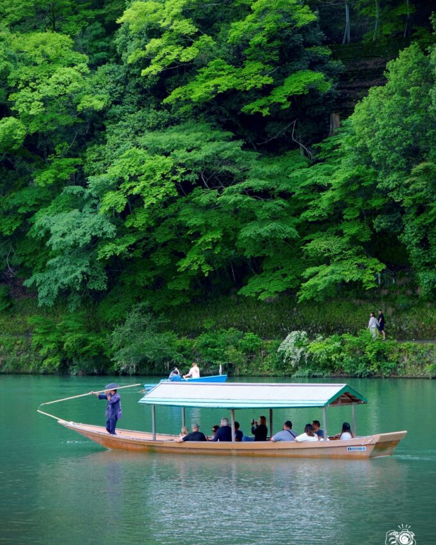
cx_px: 219
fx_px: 2194
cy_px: 258
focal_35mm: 136
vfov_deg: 14.2
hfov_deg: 11.3
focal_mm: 80
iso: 400
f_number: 4
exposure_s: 1/210
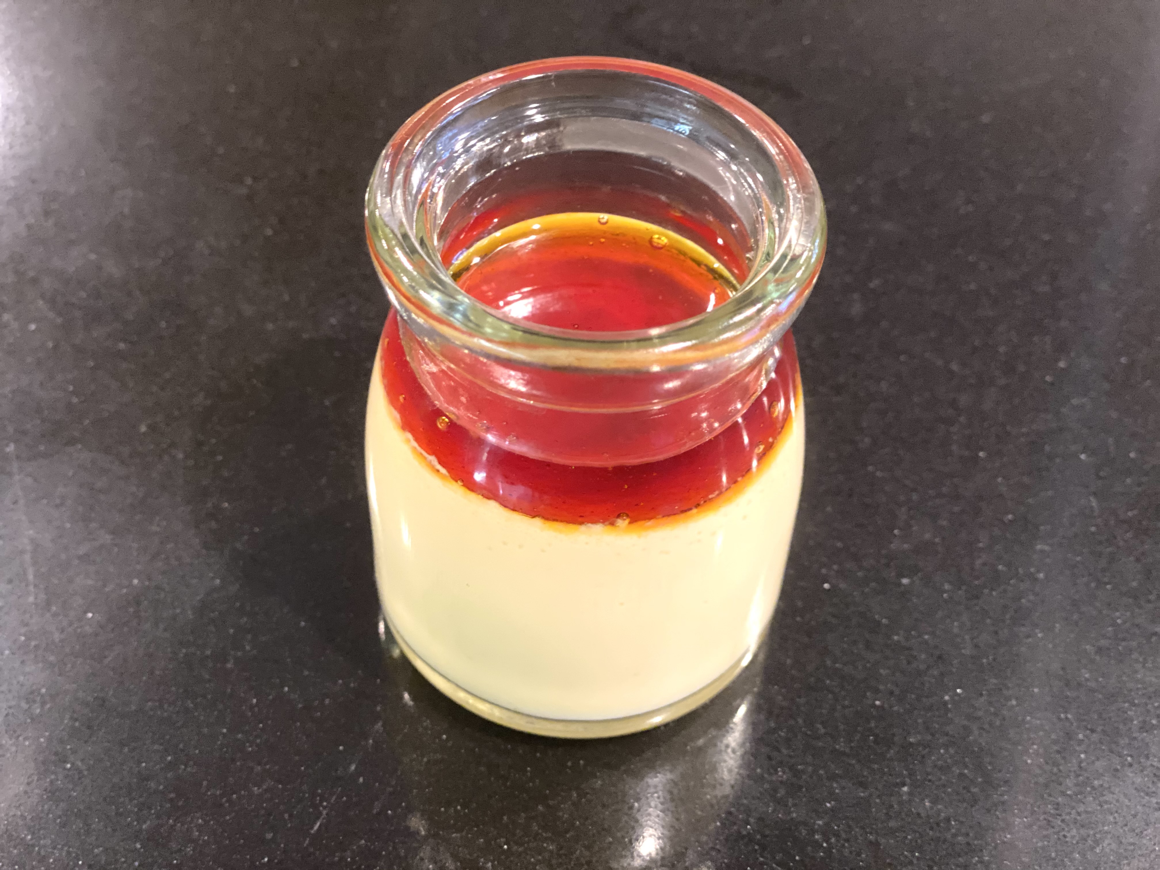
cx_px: 580
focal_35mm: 52
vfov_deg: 28.0
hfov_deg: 36.8
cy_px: 435
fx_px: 1743
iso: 400
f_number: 2
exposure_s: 1/20
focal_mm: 6
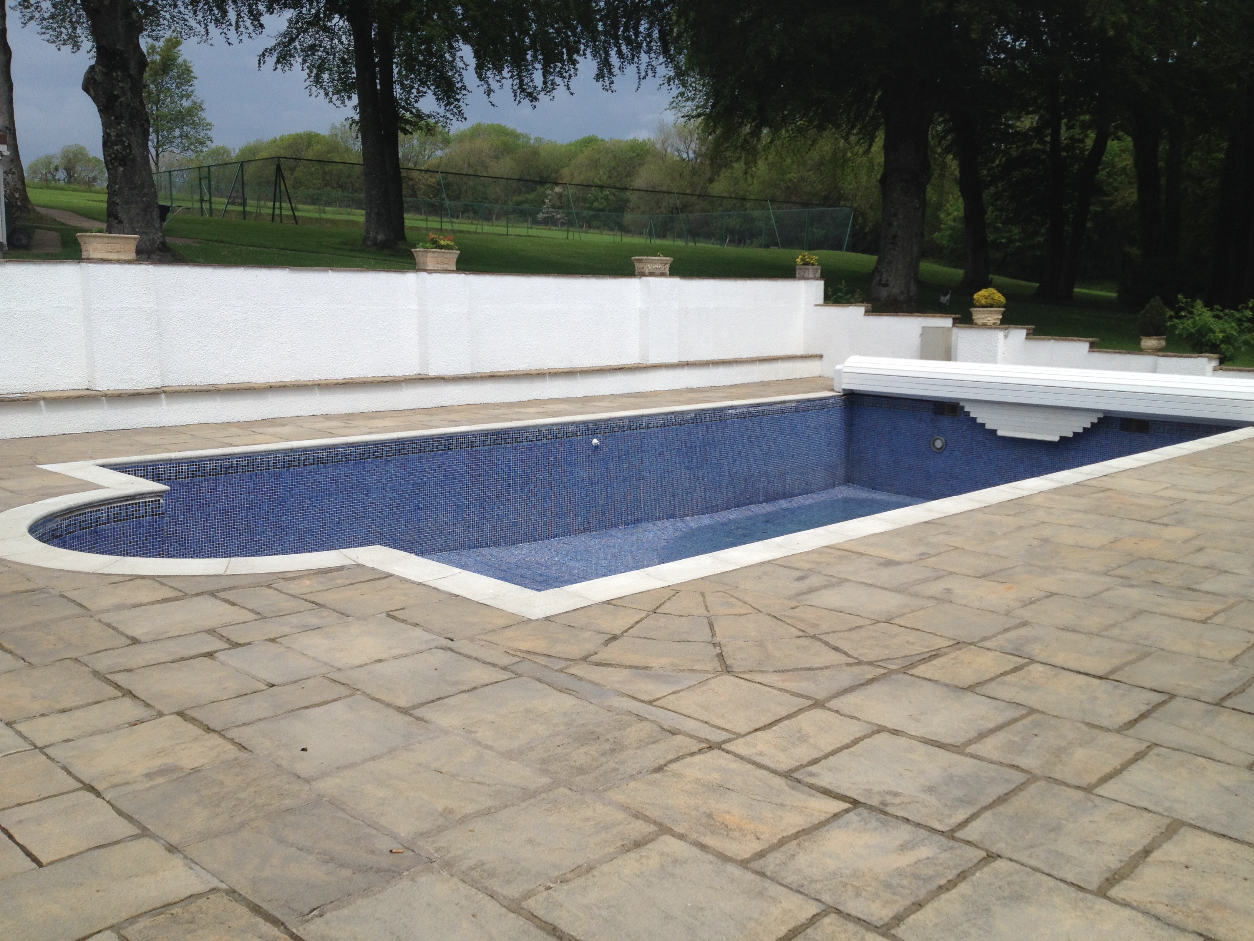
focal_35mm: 35
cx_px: 627
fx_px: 1268
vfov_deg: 40.7
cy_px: 470
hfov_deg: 52.6
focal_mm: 4.28
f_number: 2.4
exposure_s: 1/2304
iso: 50
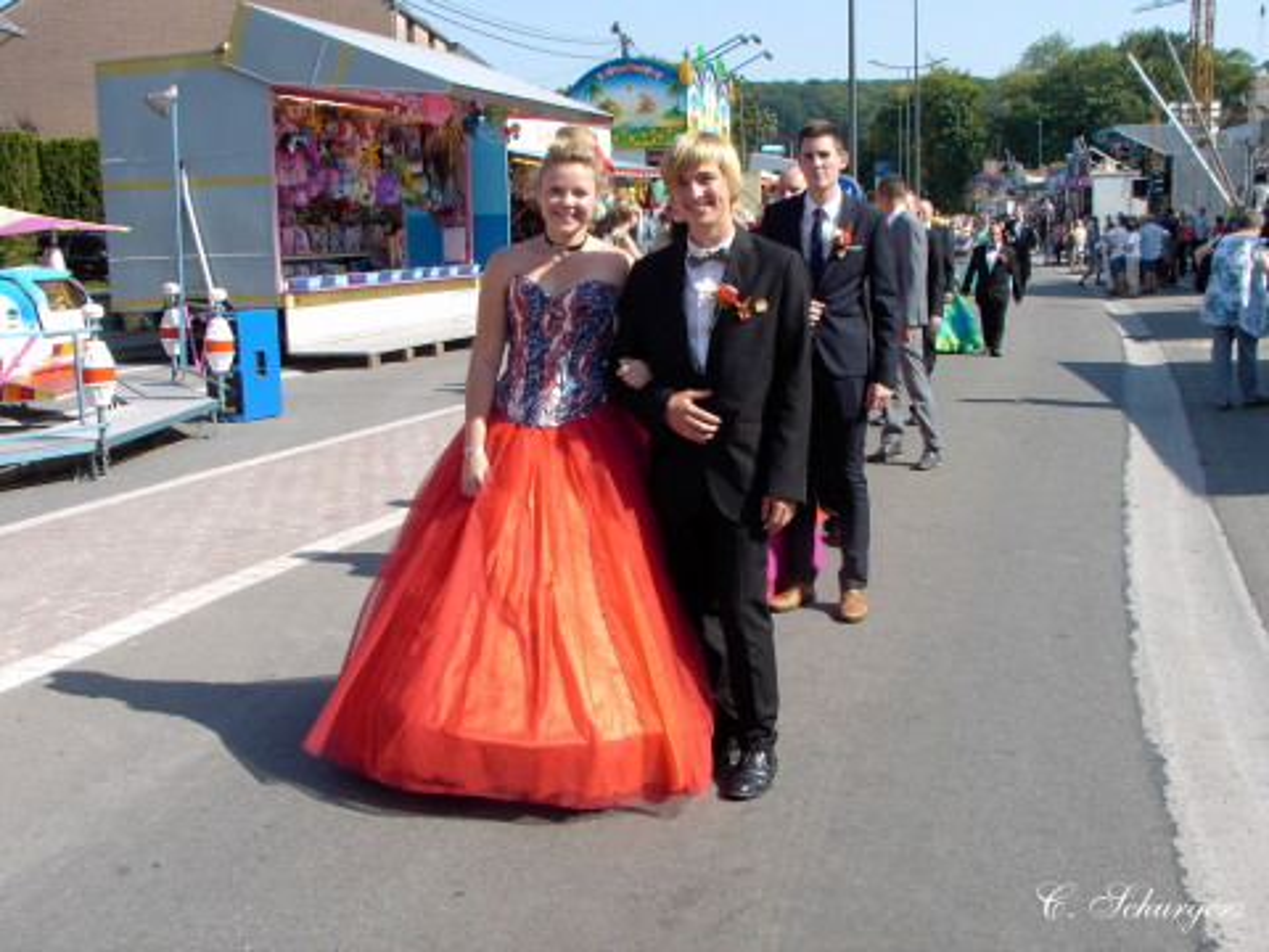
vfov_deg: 32.9
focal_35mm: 44
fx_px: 1613
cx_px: 634
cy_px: 476
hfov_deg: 42.9
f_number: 5
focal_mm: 6.8
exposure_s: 1/210
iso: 70
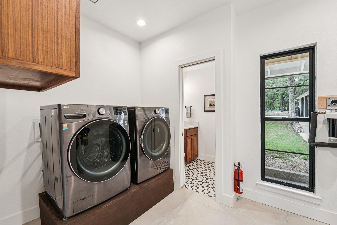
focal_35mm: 14
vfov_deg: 81.2
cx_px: 168
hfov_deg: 104.3
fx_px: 131
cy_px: 112
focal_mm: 14
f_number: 8
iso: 800
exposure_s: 1/40
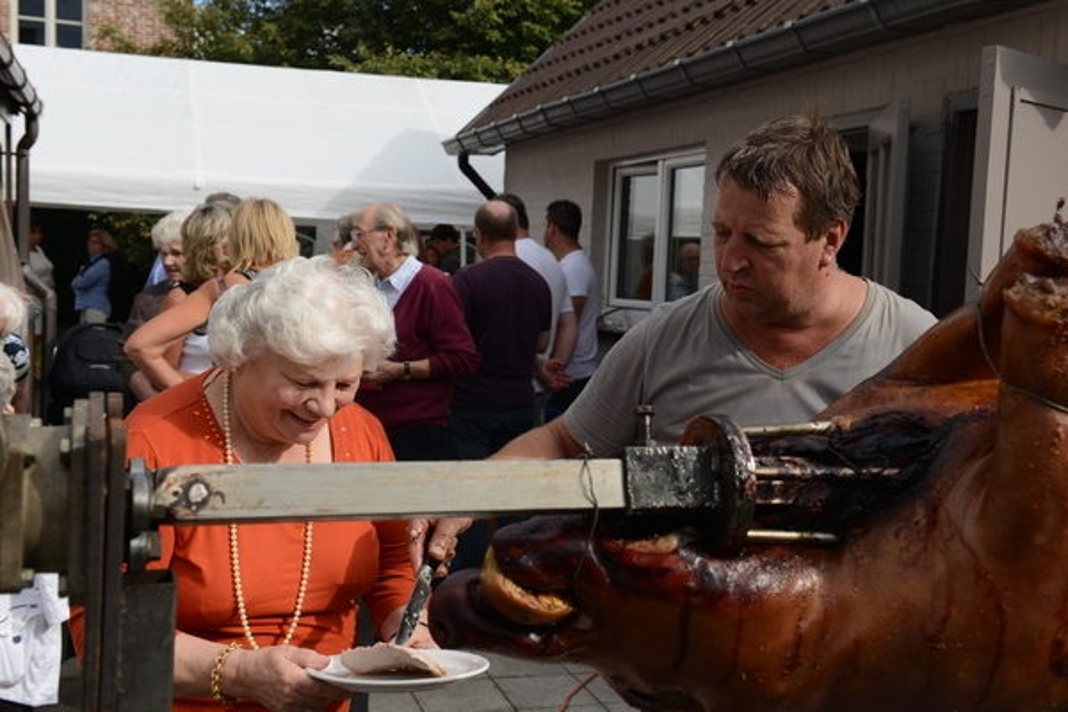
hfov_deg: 44.5
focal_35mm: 44
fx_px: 1305
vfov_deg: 30.5
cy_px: 356
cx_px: 534
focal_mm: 44
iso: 200
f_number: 9
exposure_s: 1/320
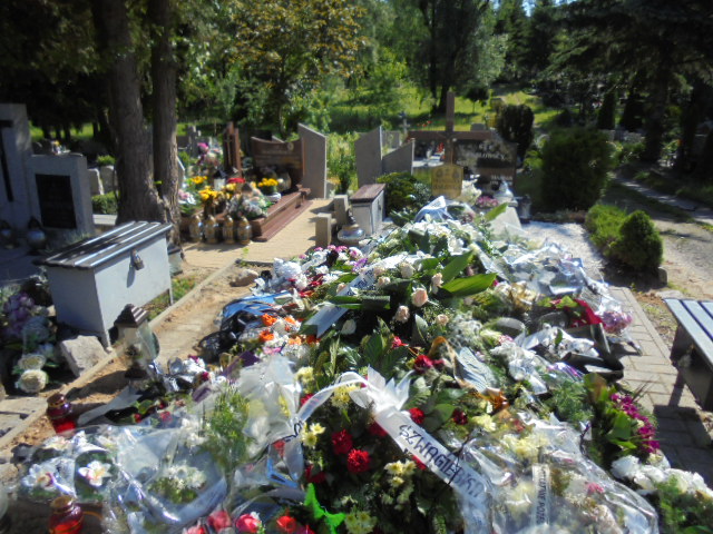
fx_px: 536
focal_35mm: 26
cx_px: 356
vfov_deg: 53.1
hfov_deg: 67.3
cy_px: 267
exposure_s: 1/800
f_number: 3.5
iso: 100
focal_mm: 4.6
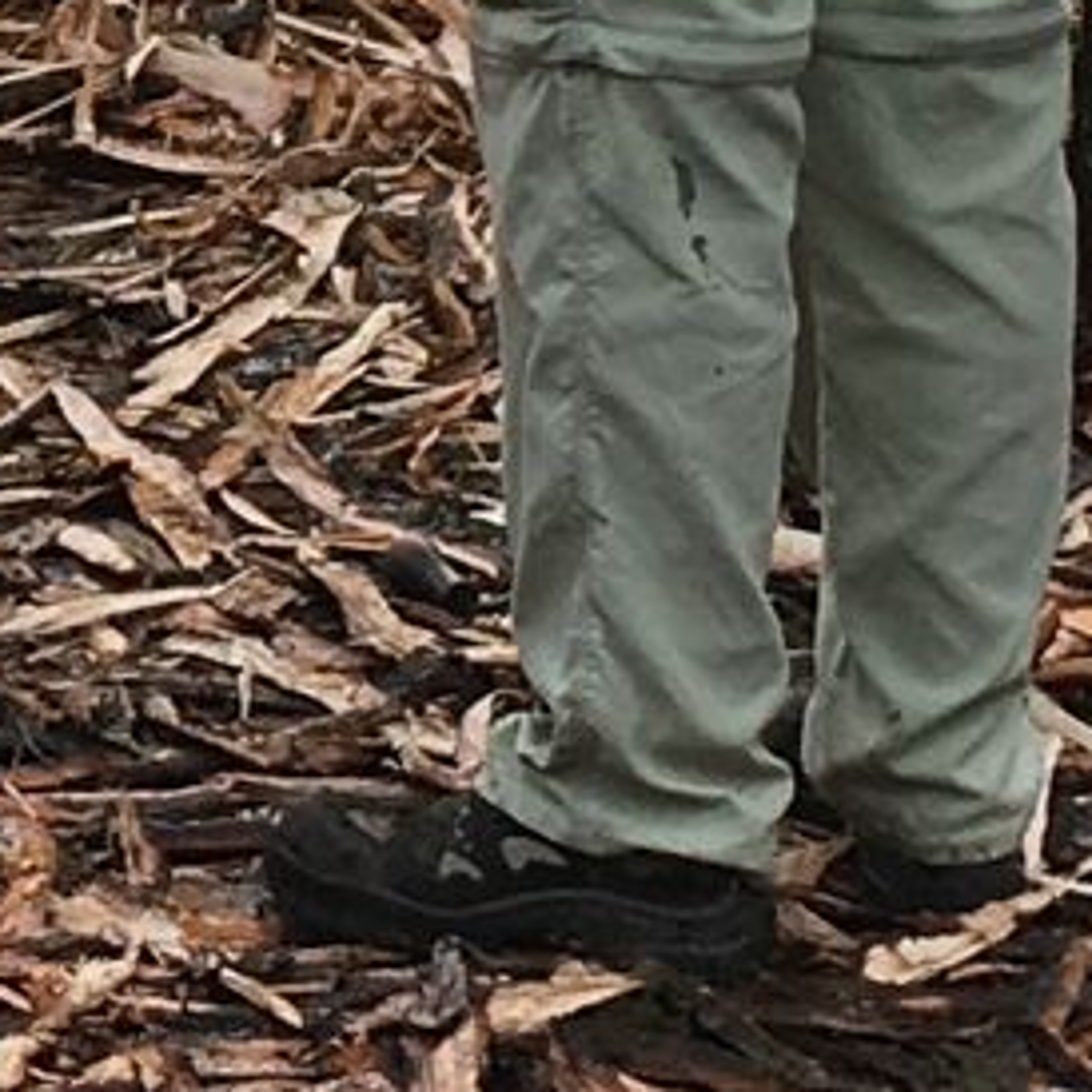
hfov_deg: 7.1
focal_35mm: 243
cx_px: -486
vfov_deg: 7.2
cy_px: -124
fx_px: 8673
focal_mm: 4.15
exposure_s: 1/196
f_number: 2.2
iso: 25
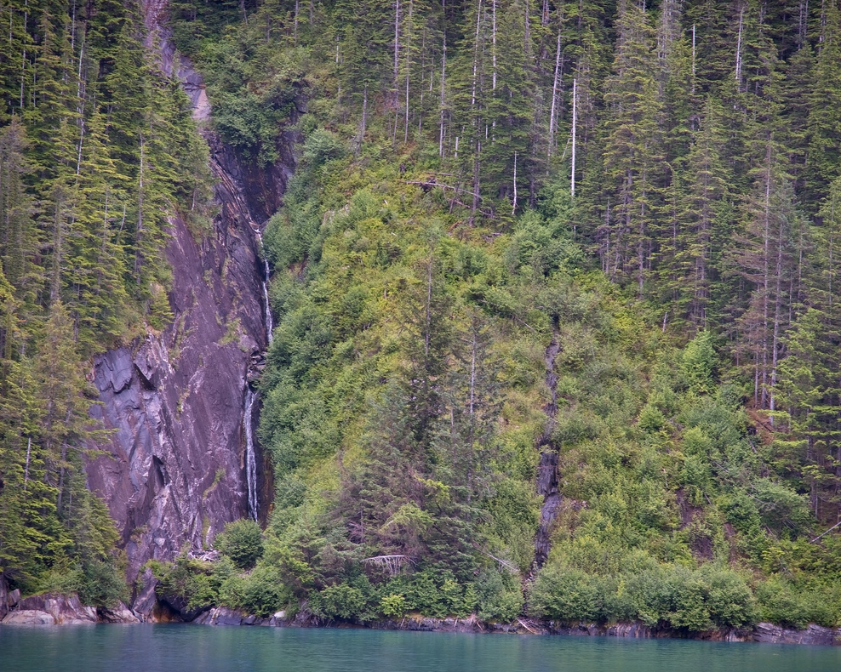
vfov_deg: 10.6
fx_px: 3633
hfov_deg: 13.2
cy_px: 336
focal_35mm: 146
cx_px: 442
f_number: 4
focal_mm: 120
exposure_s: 1/250
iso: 320
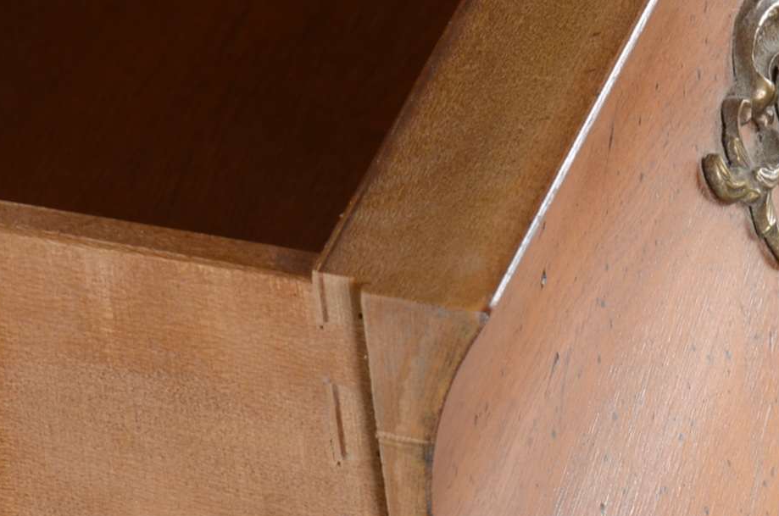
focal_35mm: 422
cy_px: 582
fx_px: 9121
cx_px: -23
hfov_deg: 4.9
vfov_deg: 3.2
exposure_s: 1/100
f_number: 13
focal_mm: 105
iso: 125
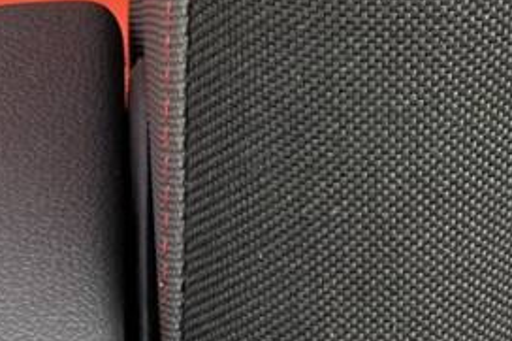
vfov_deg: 7.9
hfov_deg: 12.9
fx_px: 2260
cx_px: 154
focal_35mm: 159
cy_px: 846
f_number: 1.6
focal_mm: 5.1
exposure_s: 1/122
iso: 40
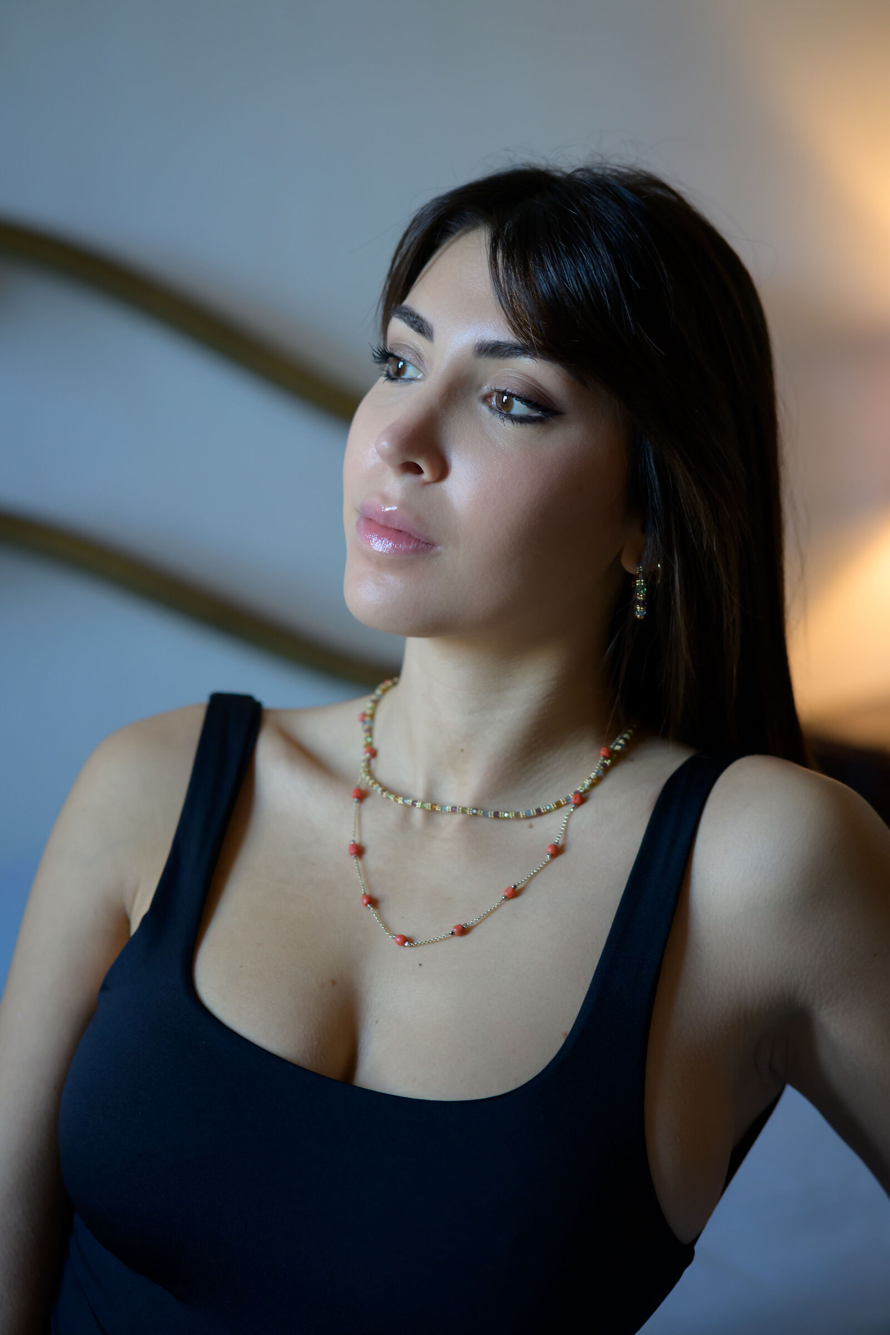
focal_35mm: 85
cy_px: 668
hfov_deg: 16.1
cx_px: 445
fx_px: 3152
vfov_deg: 23.9
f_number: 2.8
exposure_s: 1/160
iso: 2200
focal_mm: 85
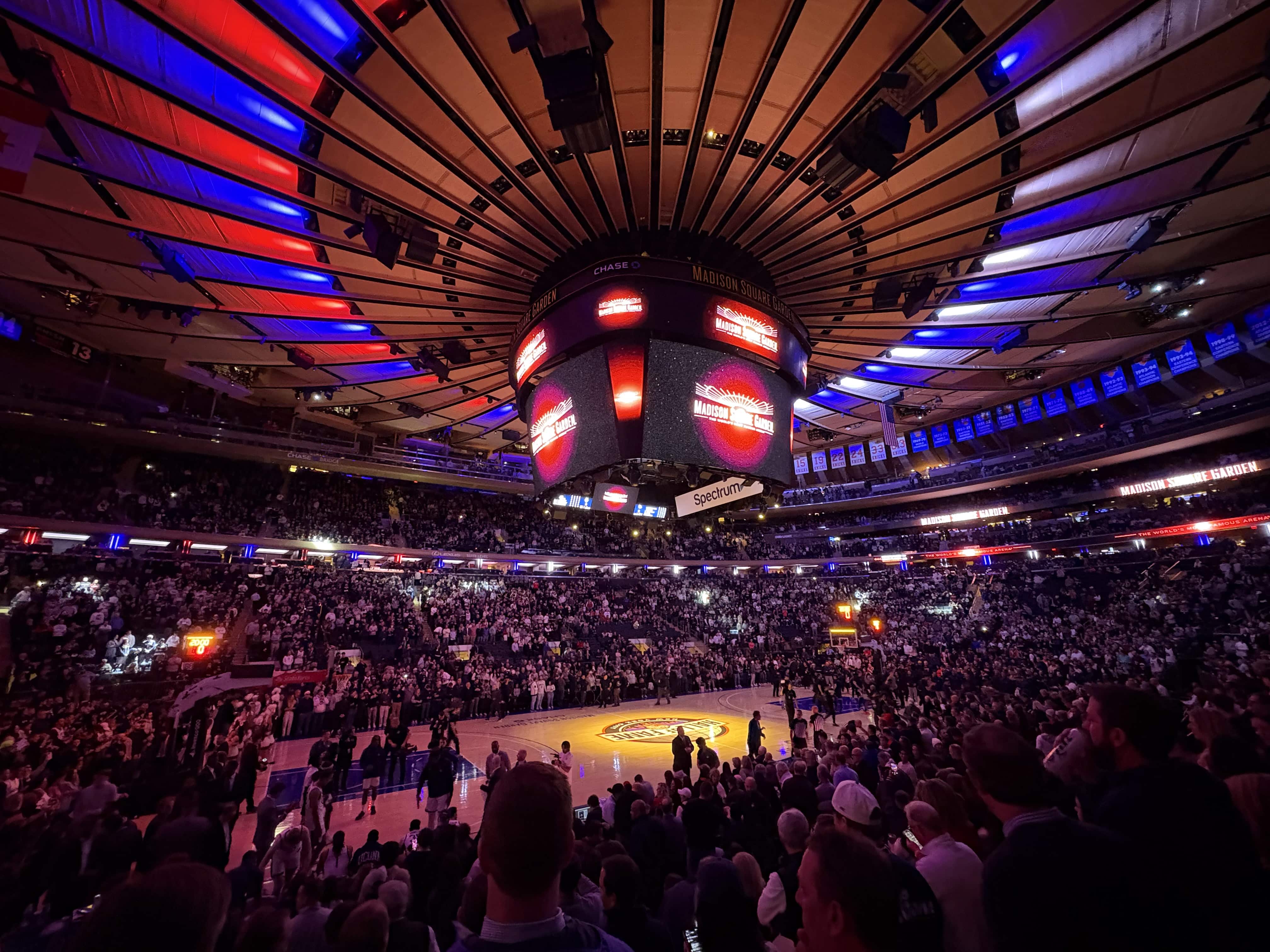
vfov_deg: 85.7
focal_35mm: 14
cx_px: 635
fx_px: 514
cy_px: 476
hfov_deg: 102.1
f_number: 2.2
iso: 1000
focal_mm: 2.22
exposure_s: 1/30
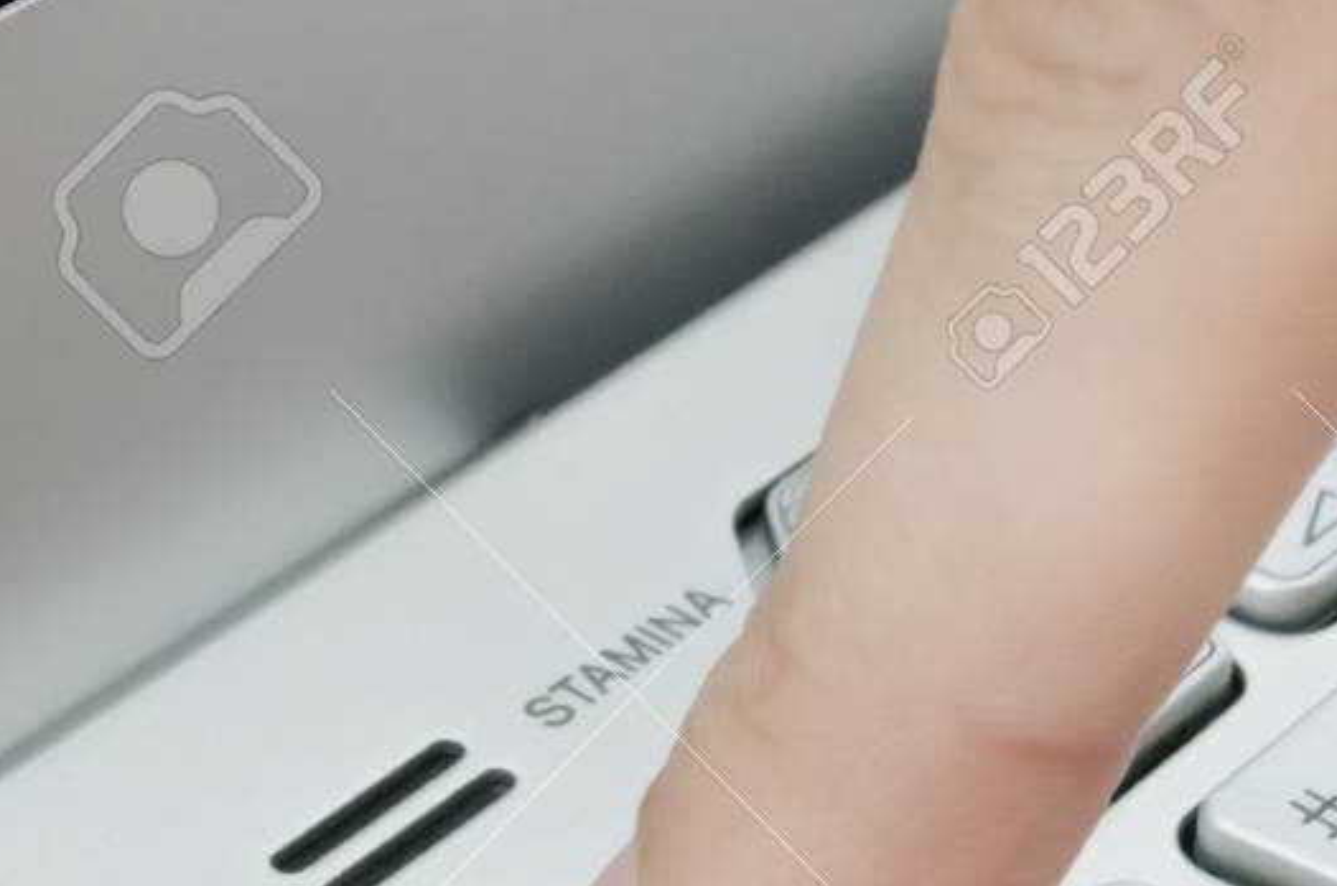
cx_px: 634
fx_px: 3855
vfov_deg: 12.8
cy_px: 1048
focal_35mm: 104
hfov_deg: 19.7
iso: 2500
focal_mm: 28
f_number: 16
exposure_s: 1/30
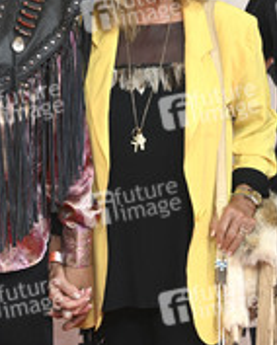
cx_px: 157
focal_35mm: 160
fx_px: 1637
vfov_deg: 12.0
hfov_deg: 9.7
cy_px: 58
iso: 800
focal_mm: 67
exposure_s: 1/160
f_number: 5.6
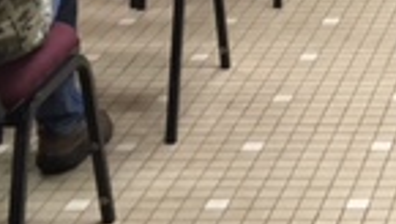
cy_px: -191
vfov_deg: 8.4
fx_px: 1461
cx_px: 552
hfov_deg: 14.6
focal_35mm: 139
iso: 64
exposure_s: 1/30
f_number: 2.2
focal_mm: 4.15
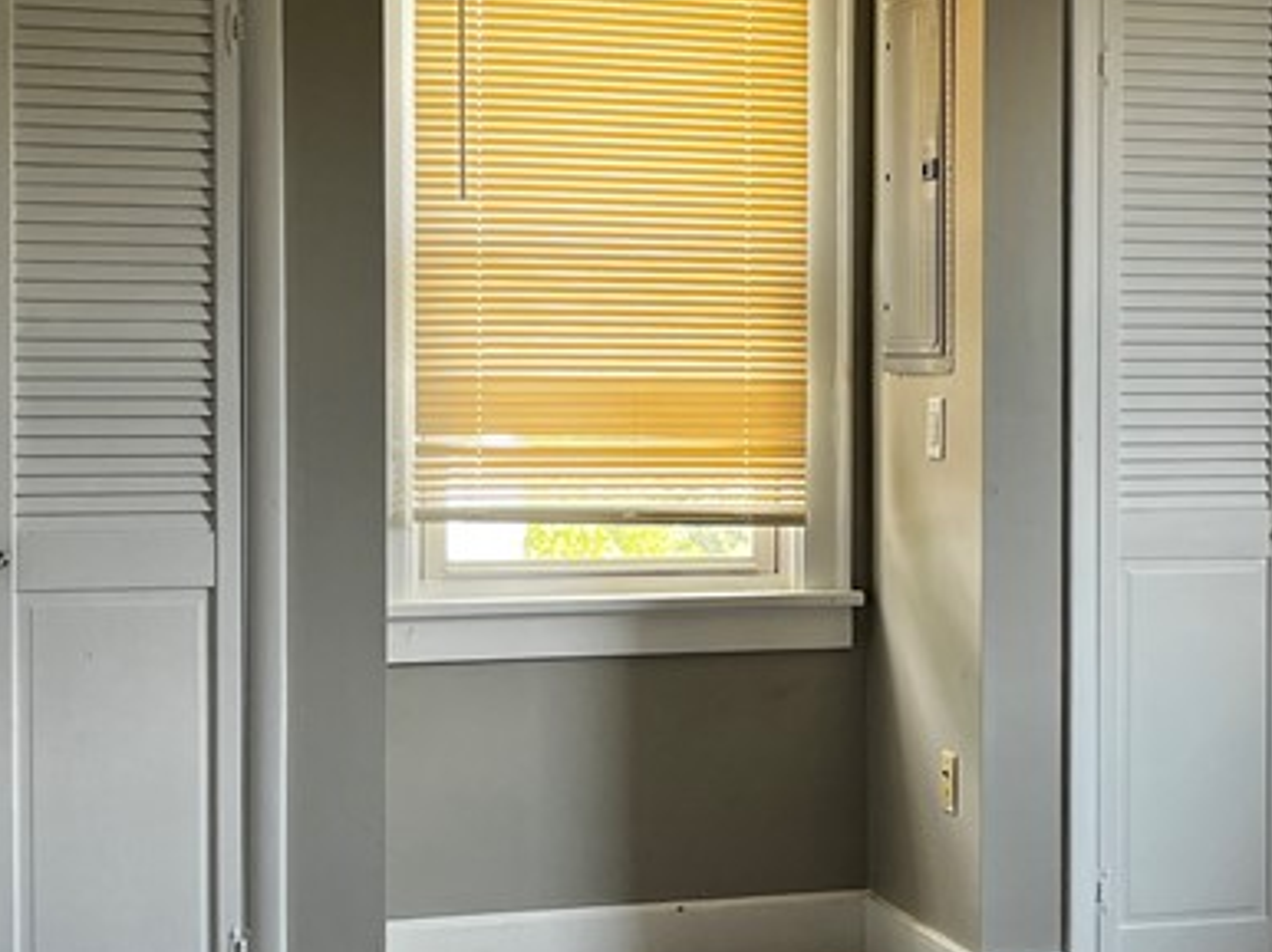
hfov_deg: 28.0
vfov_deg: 21.3
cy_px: 468
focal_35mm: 69
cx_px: 867
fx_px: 2534
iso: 100
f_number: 1.6
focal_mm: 5.1
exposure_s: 1/121
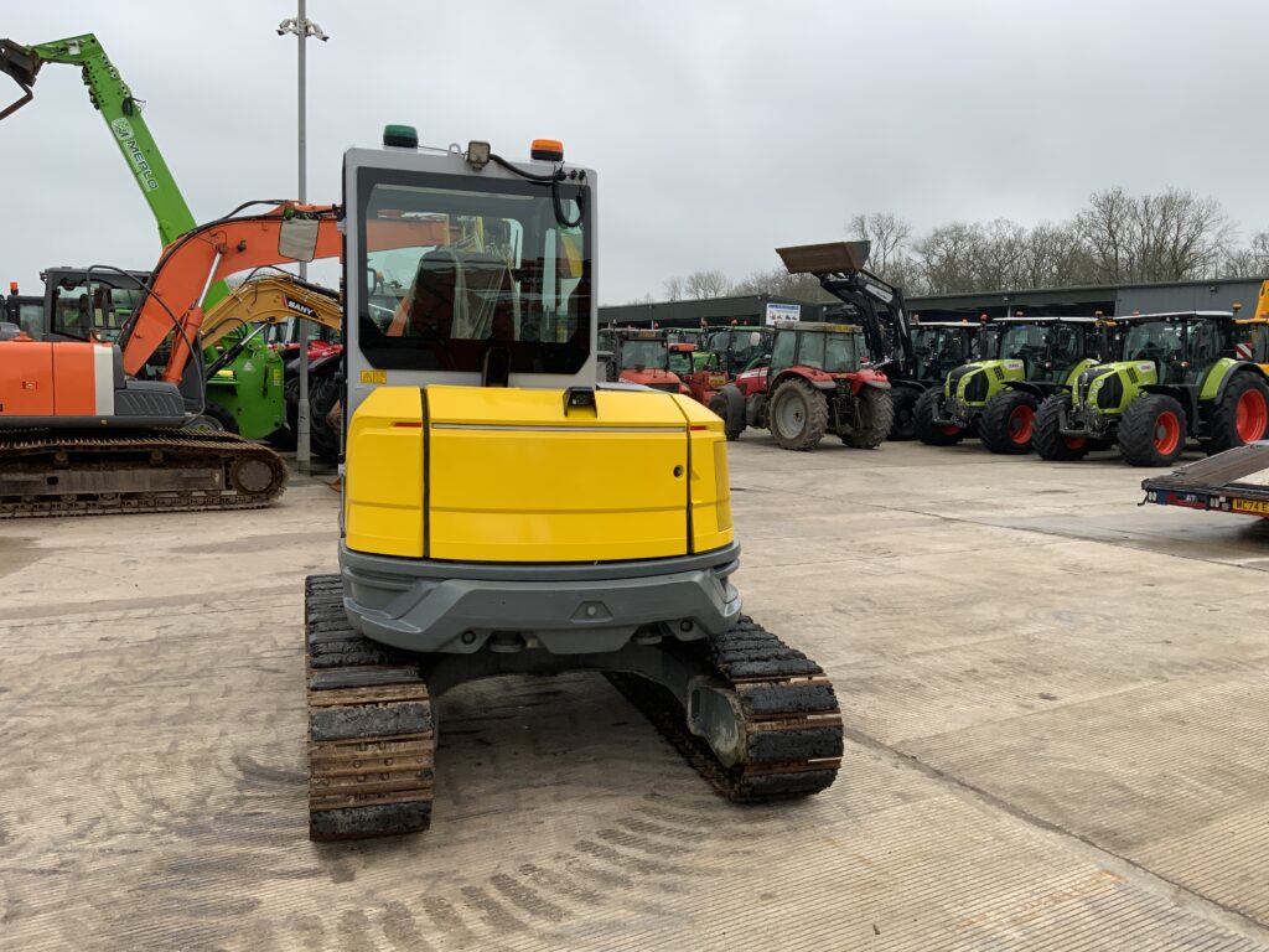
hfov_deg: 61.7
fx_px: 1063
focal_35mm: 29
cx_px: 634
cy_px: 476
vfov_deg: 48.2
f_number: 1.8
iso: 16
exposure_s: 1/351
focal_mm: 3
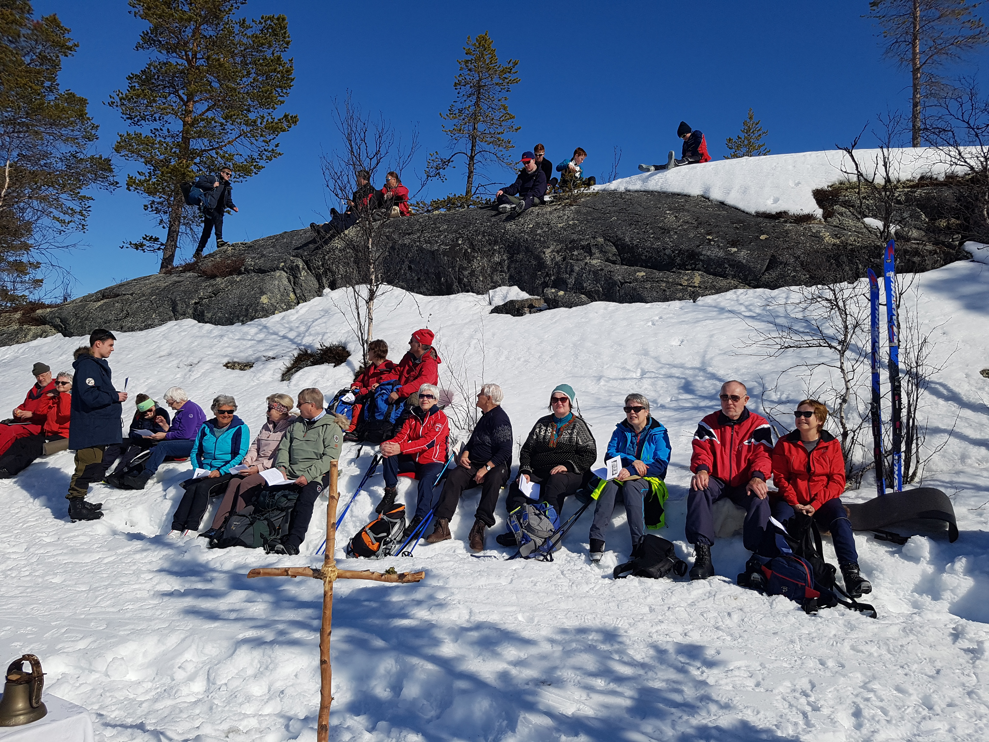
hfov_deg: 67.3
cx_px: 494
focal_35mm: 26
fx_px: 743
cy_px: 371
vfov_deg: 53.1
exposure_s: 1/7760
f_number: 1.7
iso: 50
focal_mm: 4.2
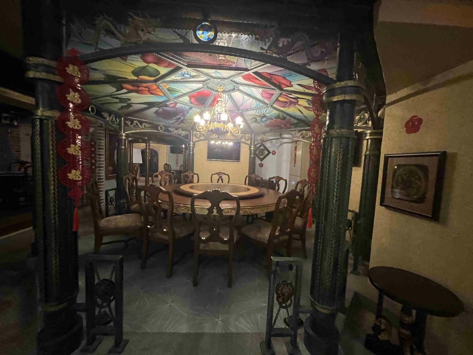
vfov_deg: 89.9
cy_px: 178
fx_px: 178
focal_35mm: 13
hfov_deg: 106.2
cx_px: 236
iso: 1000
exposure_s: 1/40
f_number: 1.8
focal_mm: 1.57
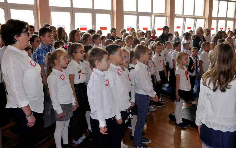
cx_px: 117
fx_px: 238
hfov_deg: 52.7
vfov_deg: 34.4
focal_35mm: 37
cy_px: 79
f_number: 4.5
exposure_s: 1/80
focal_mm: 24
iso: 1250
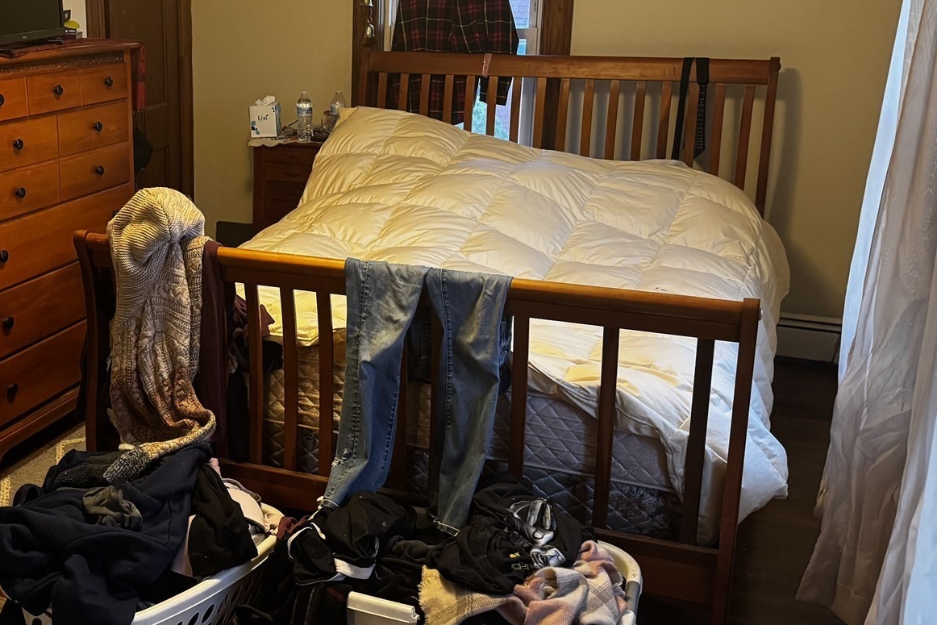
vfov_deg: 30.4
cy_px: 243
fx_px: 1145
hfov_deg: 43.6
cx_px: 287
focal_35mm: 44
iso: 640
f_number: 1.78
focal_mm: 6.76
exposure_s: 1/60
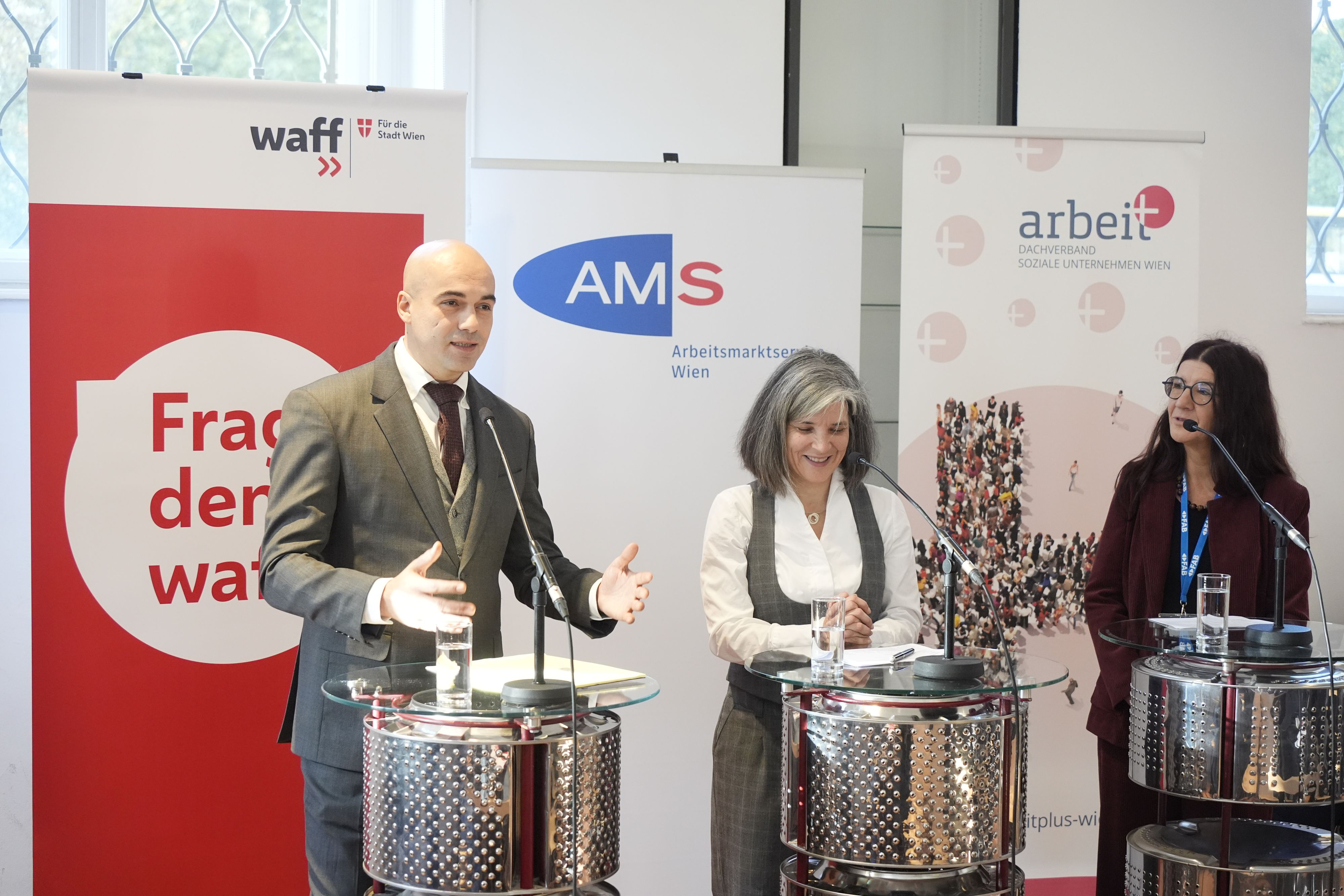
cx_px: 672
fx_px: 2203
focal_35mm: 59
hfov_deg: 33.9
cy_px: 448
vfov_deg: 23.0
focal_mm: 59
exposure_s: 1/125
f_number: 4
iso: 3200
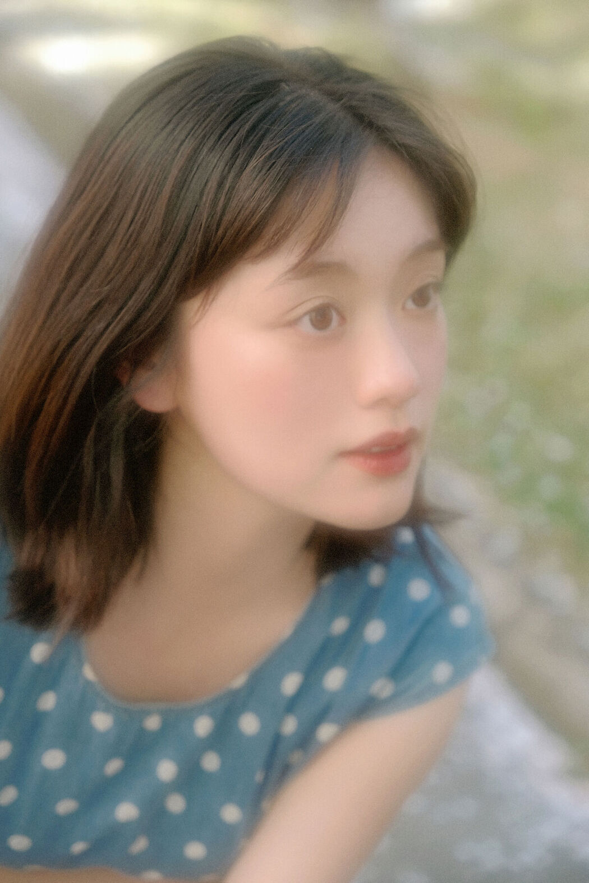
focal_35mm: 83
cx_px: 294
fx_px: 2037
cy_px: 442
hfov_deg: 16.5
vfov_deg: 24.5
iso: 400
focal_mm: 55
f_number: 2.8
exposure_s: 1/500
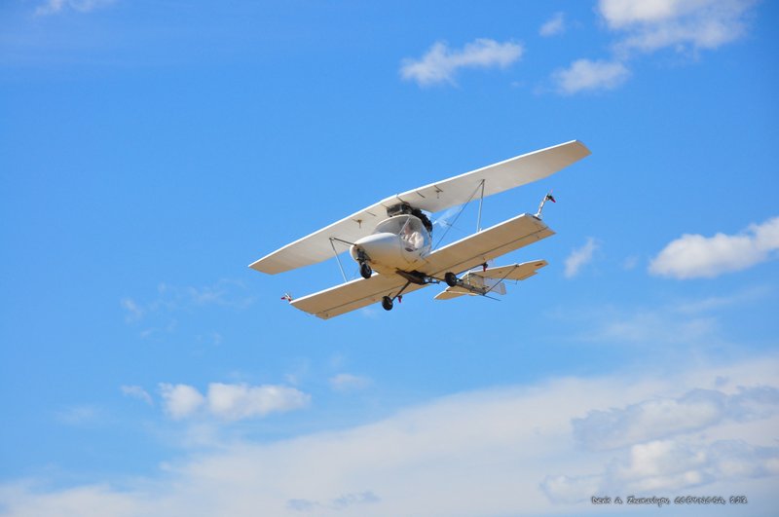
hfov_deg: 13.7
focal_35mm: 150
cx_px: 390
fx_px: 3241
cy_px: 258
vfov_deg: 9.1
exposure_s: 1/200
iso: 200
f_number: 8
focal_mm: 100
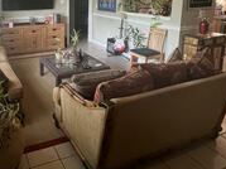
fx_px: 189
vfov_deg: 44.9
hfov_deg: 57.6
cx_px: 49
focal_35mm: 29
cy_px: 25
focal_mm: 1.57
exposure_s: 1/60
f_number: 1.8
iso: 200
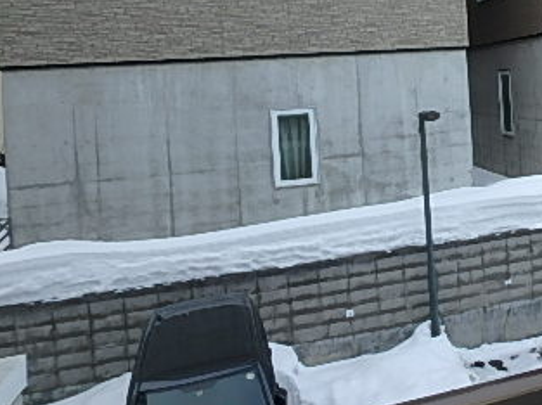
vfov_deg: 32.3
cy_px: 64
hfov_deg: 39.5
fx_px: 672
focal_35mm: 43
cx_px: 521
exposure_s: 1/500
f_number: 3.5
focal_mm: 3.7
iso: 125
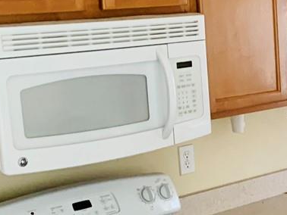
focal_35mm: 110
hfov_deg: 15.2
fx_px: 913
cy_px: 198
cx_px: 535
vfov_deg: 13.3
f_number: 1.8
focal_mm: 4.25
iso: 250
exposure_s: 1/60
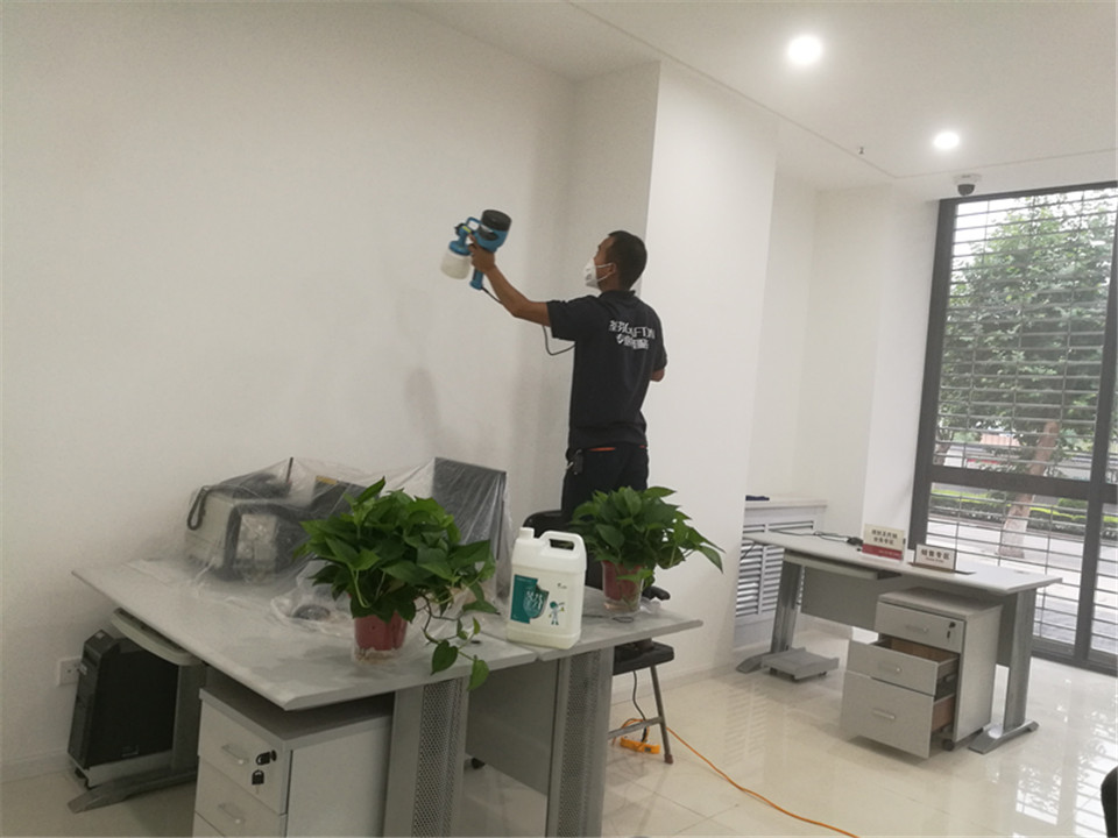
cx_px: 559
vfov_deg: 51.4
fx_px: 872
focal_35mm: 27
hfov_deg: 65.3
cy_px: 419
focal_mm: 4.5
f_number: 2.2
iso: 160
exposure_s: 1/33.3
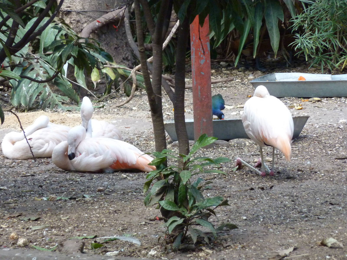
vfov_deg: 5.0
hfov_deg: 6.6
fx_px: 3007
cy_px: 130
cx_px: 174
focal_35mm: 300
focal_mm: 49.2
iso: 400
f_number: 4.9
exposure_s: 1/125
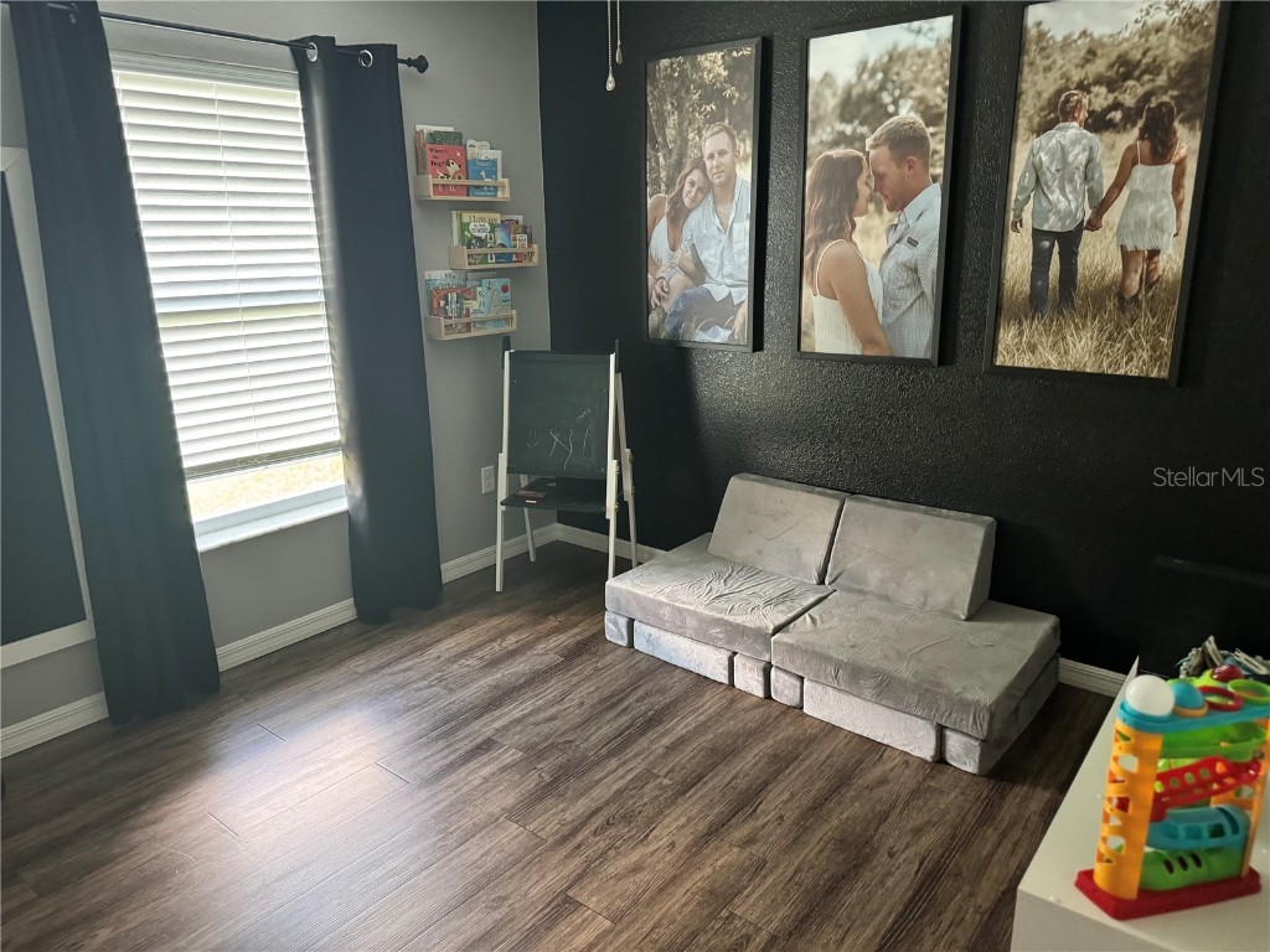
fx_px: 881
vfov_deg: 56.8
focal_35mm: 24
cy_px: 476
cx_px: 635
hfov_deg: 71.6
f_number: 1.78
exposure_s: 1/40
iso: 800
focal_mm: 6.76
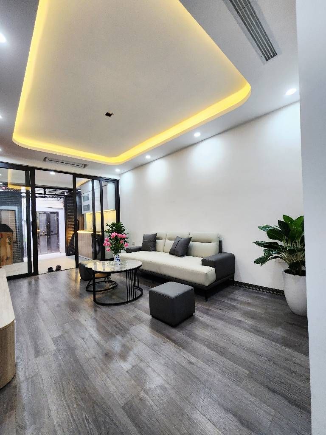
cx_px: 163
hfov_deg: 89.9
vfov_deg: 106.2
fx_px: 163
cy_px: 218
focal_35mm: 13
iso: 160
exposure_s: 1/50.3
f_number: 2.2
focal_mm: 2.2
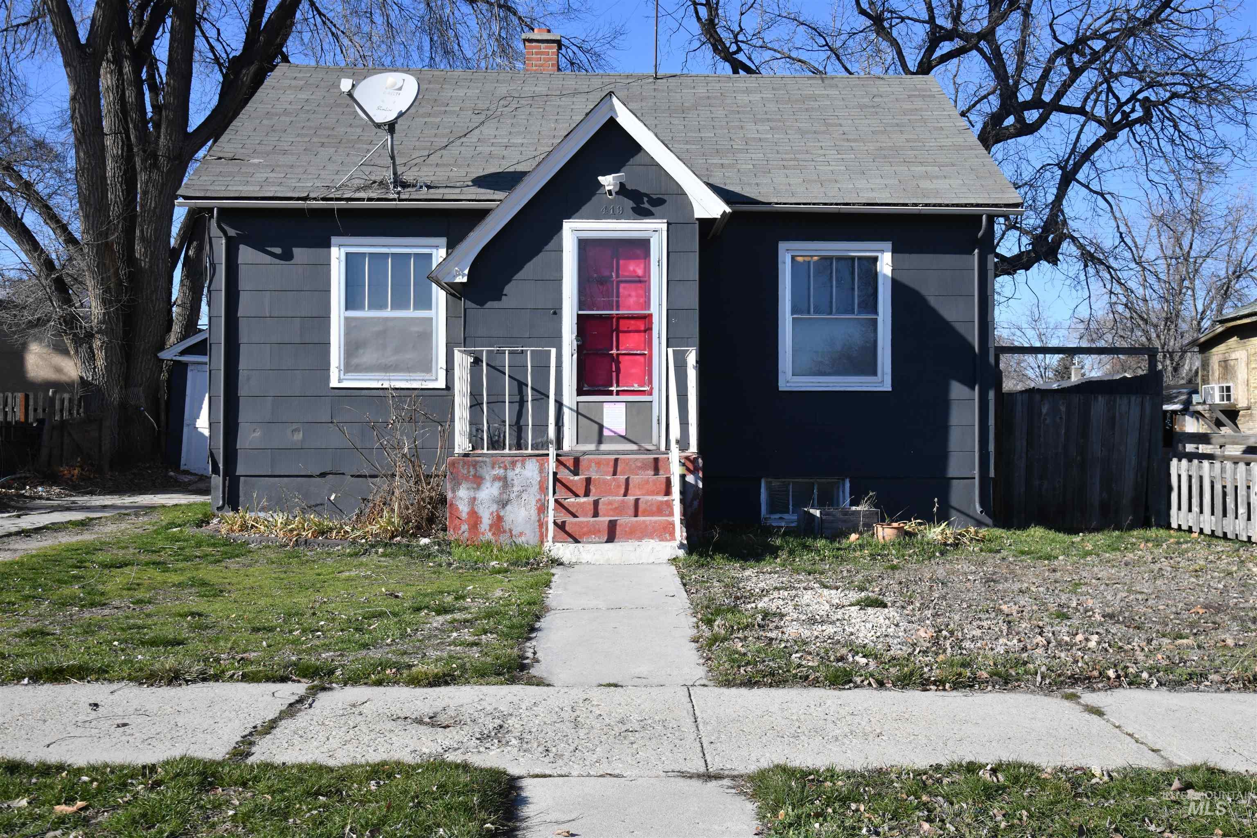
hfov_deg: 50.7
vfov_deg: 35.1
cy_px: 419
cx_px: 628
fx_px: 1327
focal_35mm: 38
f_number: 16
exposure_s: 1/1000
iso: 1600
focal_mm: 38
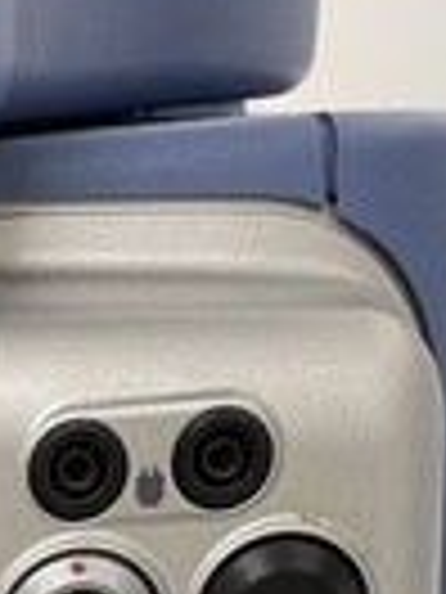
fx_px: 1804
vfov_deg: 16.4
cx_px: -239
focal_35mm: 105
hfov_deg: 13.2
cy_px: 994
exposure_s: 1/100
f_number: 1.6
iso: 125
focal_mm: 4.2
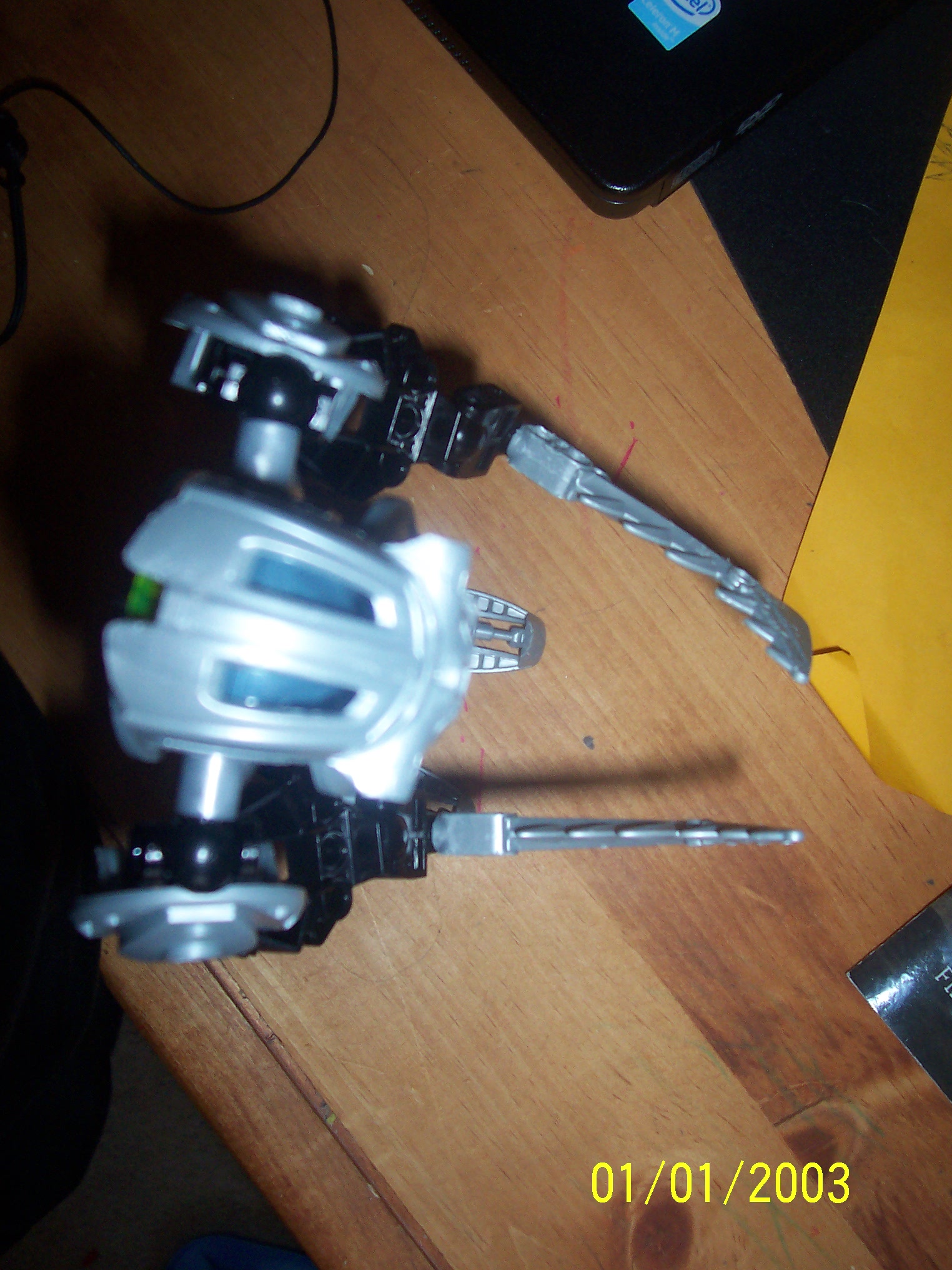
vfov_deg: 50.1
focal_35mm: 37
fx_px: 1357
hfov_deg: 38.7
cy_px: 635
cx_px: 476
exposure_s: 1/60
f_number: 2.8
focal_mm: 5.6
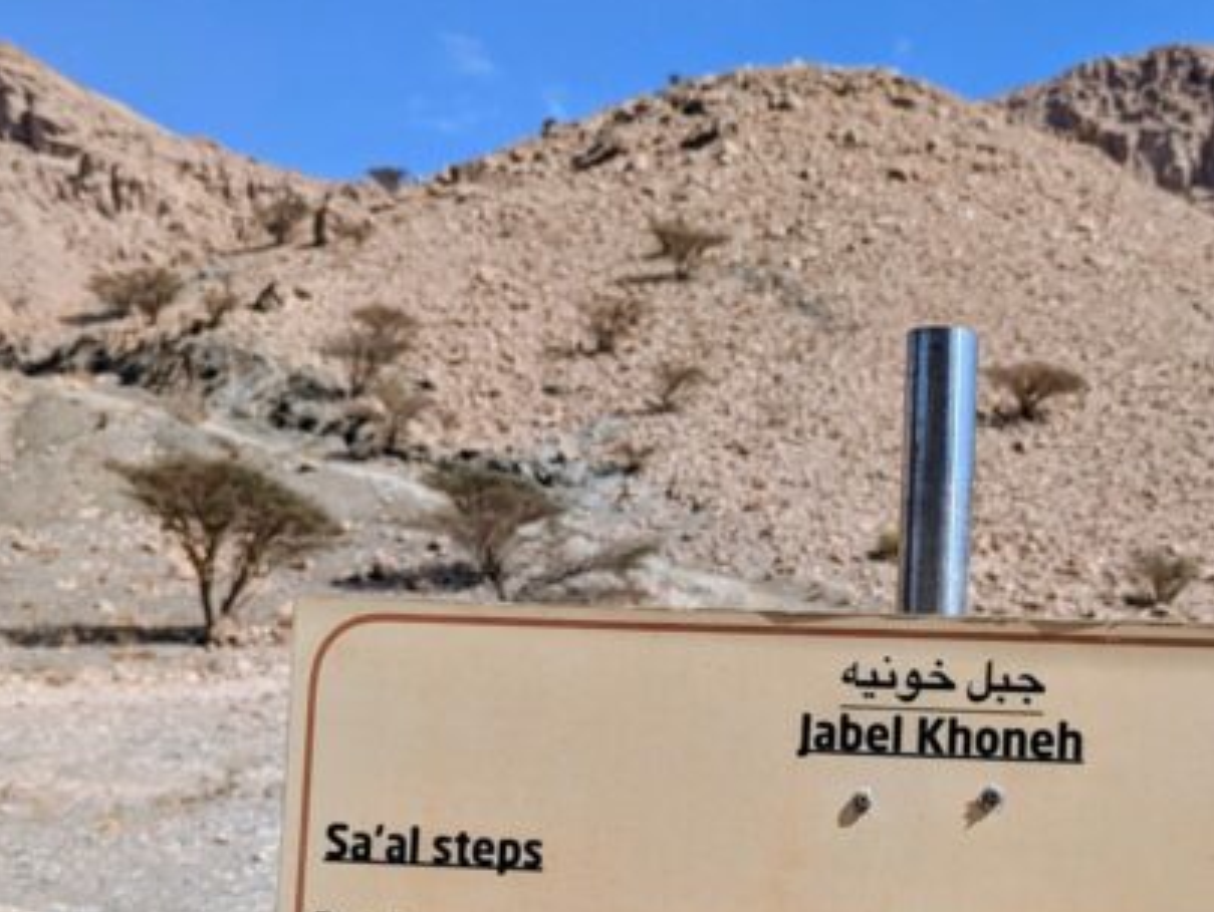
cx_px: 639
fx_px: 2141
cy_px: 754
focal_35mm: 61
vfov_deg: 23.6
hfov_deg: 31.6
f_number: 1.85
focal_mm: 6.81
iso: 49
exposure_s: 1/2262
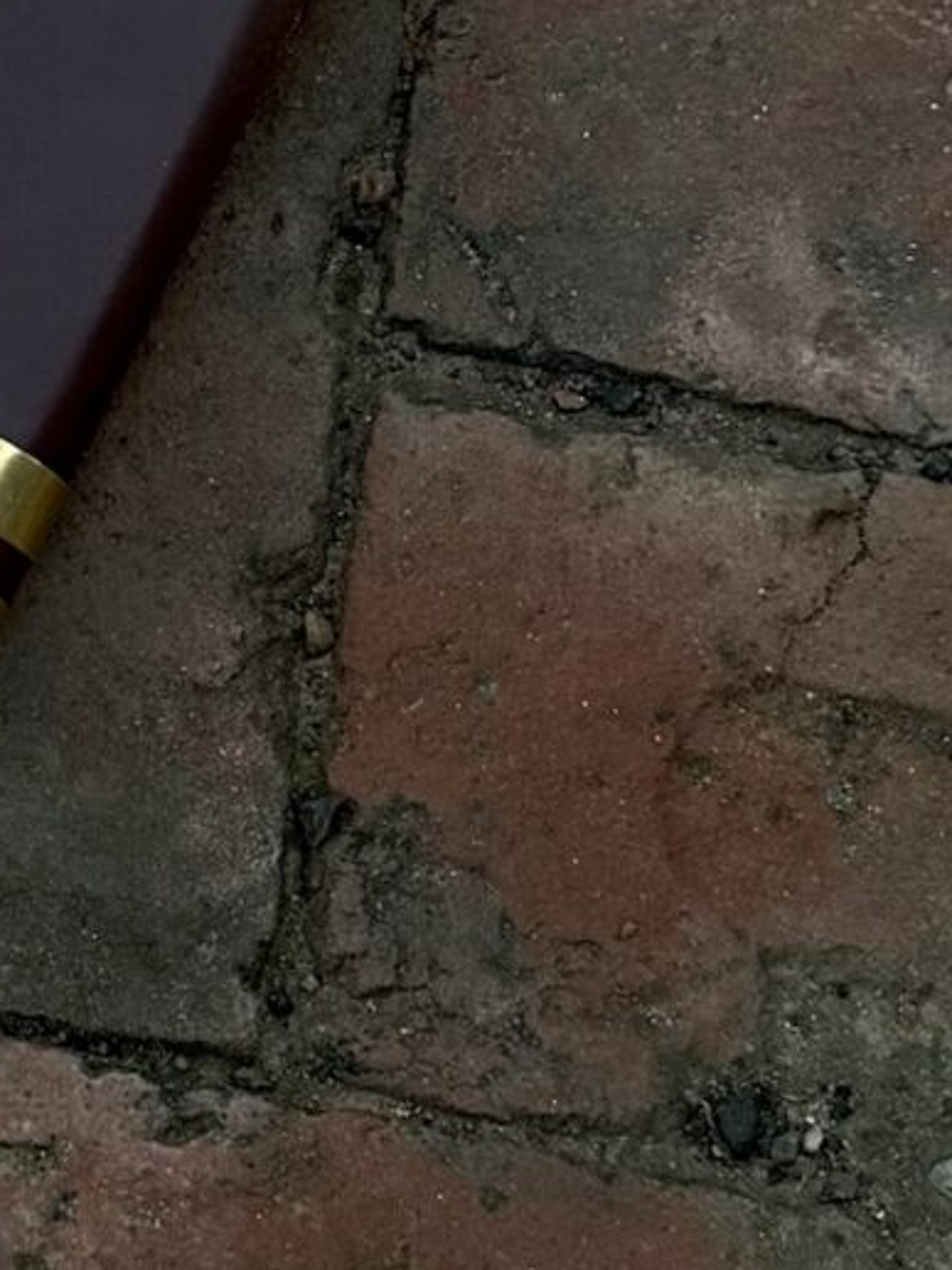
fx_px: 4364
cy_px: -2
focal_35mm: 119
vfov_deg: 16.2
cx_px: -344
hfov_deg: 12.0
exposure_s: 1/60
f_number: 1.78
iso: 320
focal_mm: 6.76
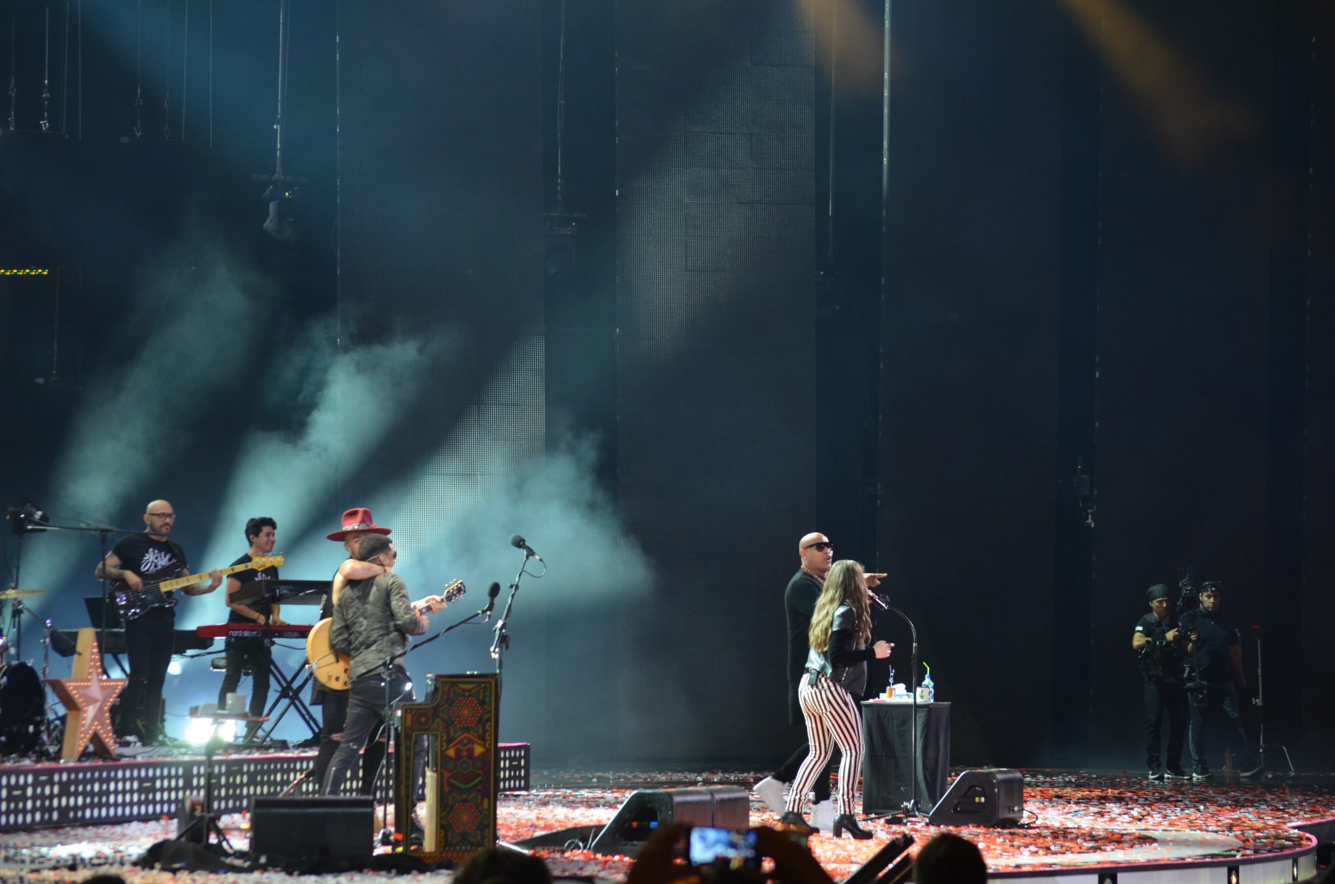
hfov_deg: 17.1
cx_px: 668
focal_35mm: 120
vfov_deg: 11.4
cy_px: 442
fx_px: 4440
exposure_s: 1/125
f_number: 4.2
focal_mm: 80
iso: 800
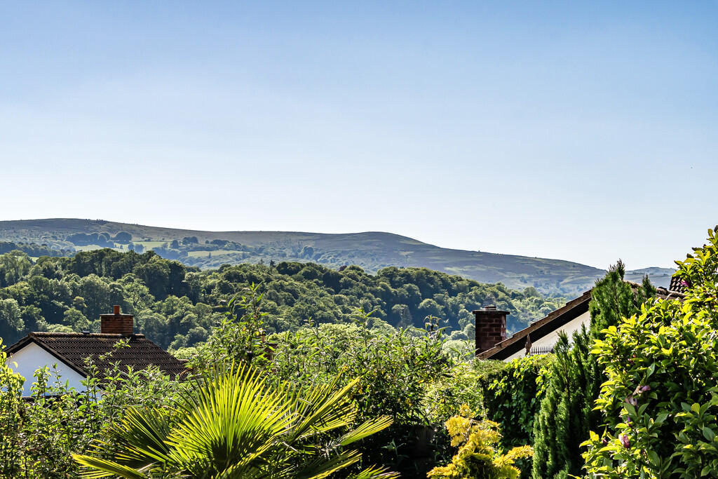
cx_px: 359
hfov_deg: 26.0
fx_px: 1556
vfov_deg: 17.5
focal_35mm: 78
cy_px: 240
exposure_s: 1/2500
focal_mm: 52
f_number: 8
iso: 400
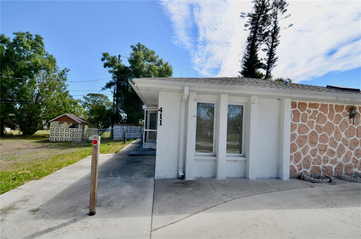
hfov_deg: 90.1
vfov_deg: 67.1
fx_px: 180
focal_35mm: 18
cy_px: 120
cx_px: 180
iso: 100
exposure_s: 1/320
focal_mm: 12
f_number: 9
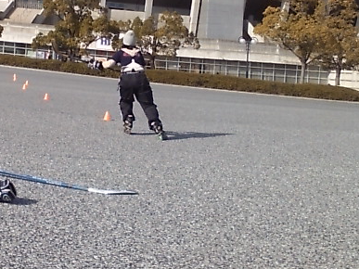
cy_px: 100
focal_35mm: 48
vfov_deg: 30.1
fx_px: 498
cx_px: 102
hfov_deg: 38.9
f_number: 3.5
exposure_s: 1/1000
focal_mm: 3.73
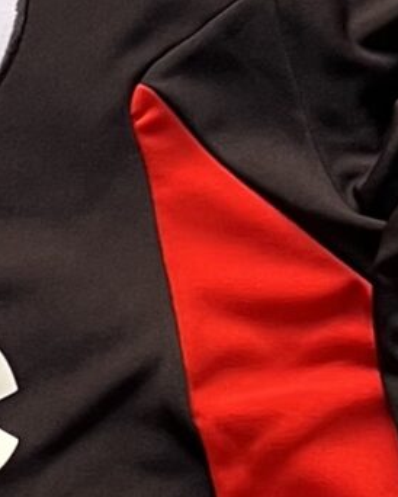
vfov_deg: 10.1
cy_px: 440
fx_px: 2795
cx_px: -285
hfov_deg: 7.9
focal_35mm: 190
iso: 125
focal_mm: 5.7
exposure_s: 1/73
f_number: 1.5
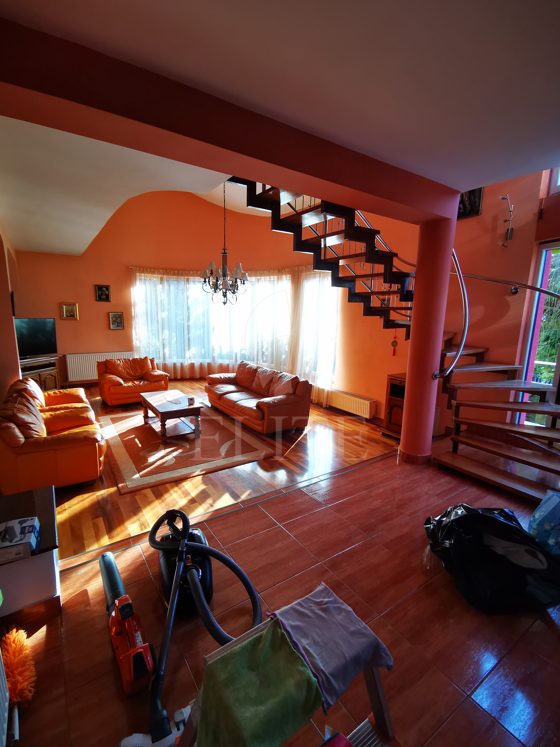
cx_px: 280
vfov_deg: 94.5
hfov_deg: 78.1
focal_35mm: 16
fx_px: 345
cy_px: 374
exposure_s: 1/60
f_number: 2.2
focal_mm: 2.35
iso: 80
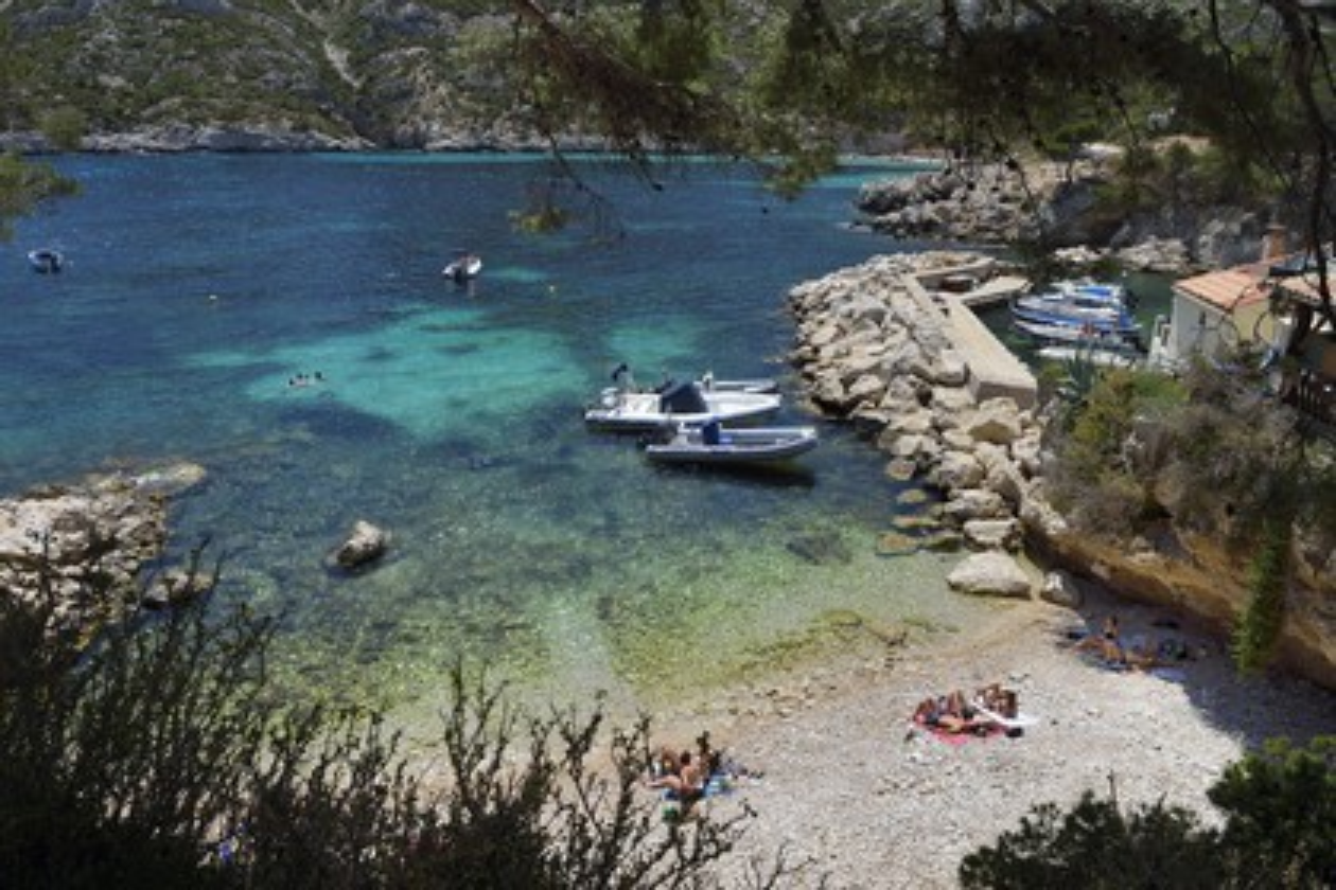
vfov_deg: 53.1
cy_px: 445
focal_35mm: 24
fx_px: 891
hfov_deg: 73.7
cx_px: 668
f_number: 13
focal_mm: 24
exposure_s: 1/250
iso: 200
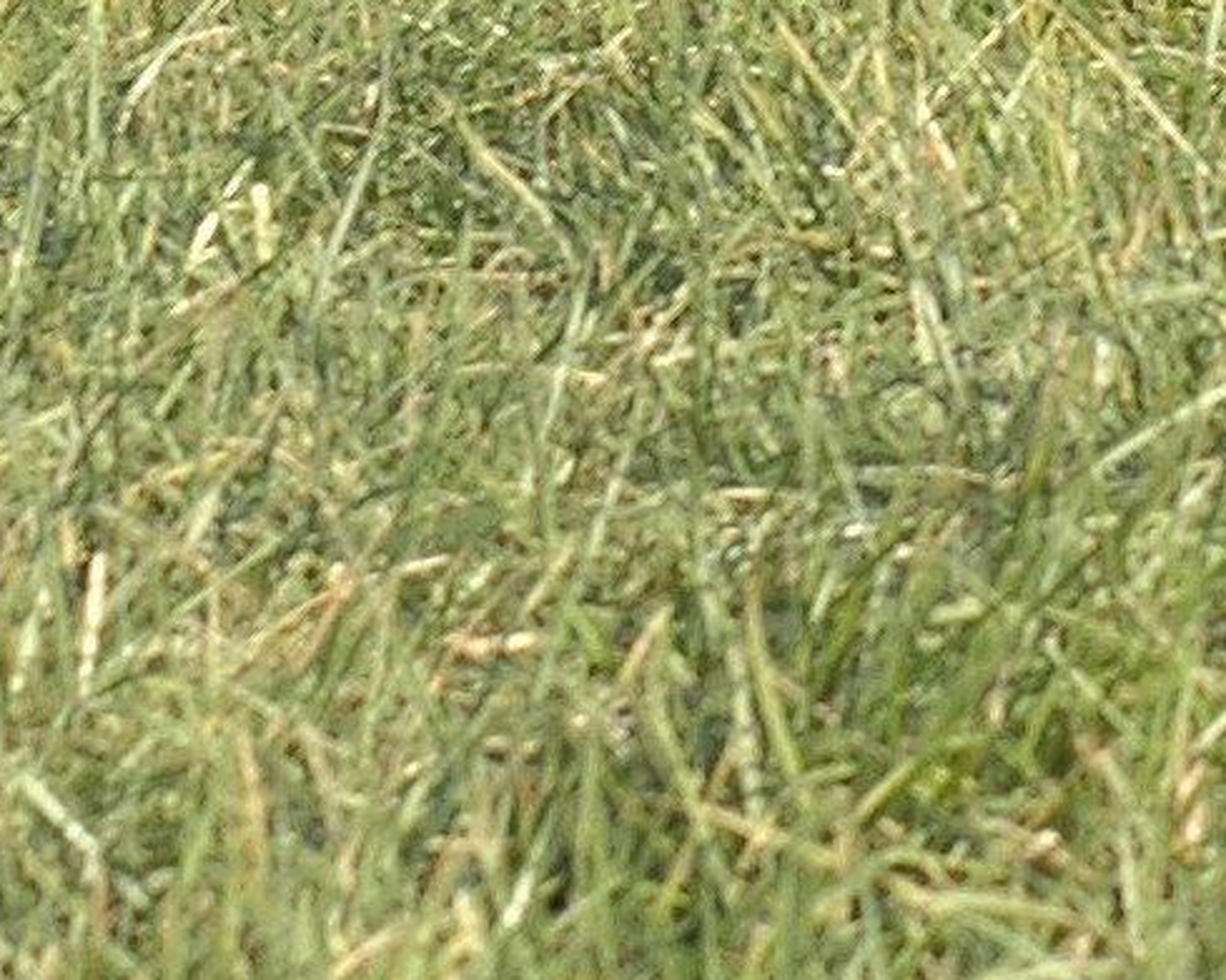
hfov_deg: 2.2
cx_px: 446
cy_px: -1321
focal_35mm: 865
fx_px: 31380
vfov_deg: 1.8
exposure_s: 1/400
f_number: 7.1
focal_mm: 100
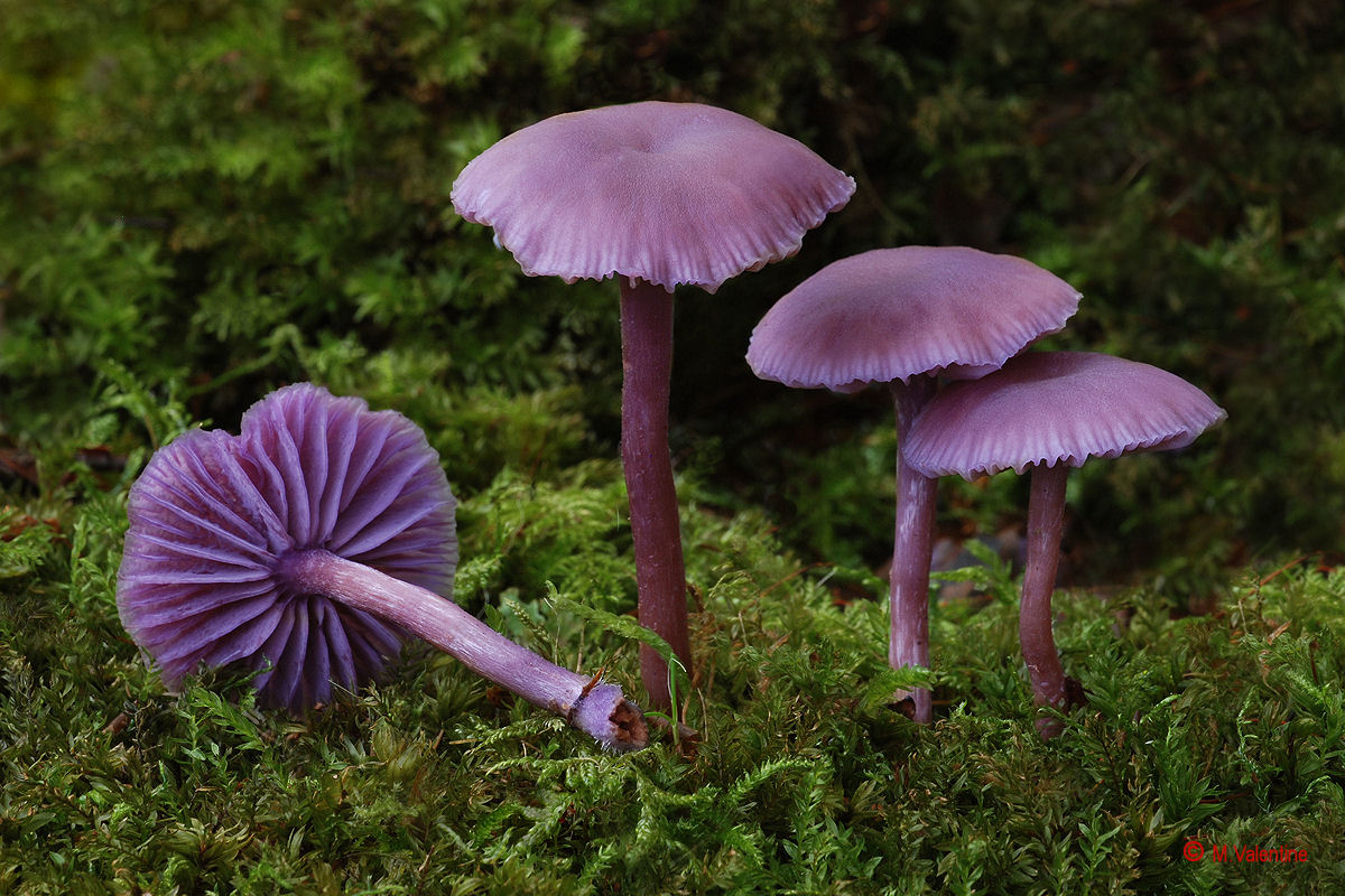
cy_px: 448
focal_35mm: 375
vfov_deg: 3.7
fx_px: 14009
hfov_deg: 5.5
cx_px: 672
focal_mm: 250
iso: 200
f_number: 25
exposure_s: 1/2
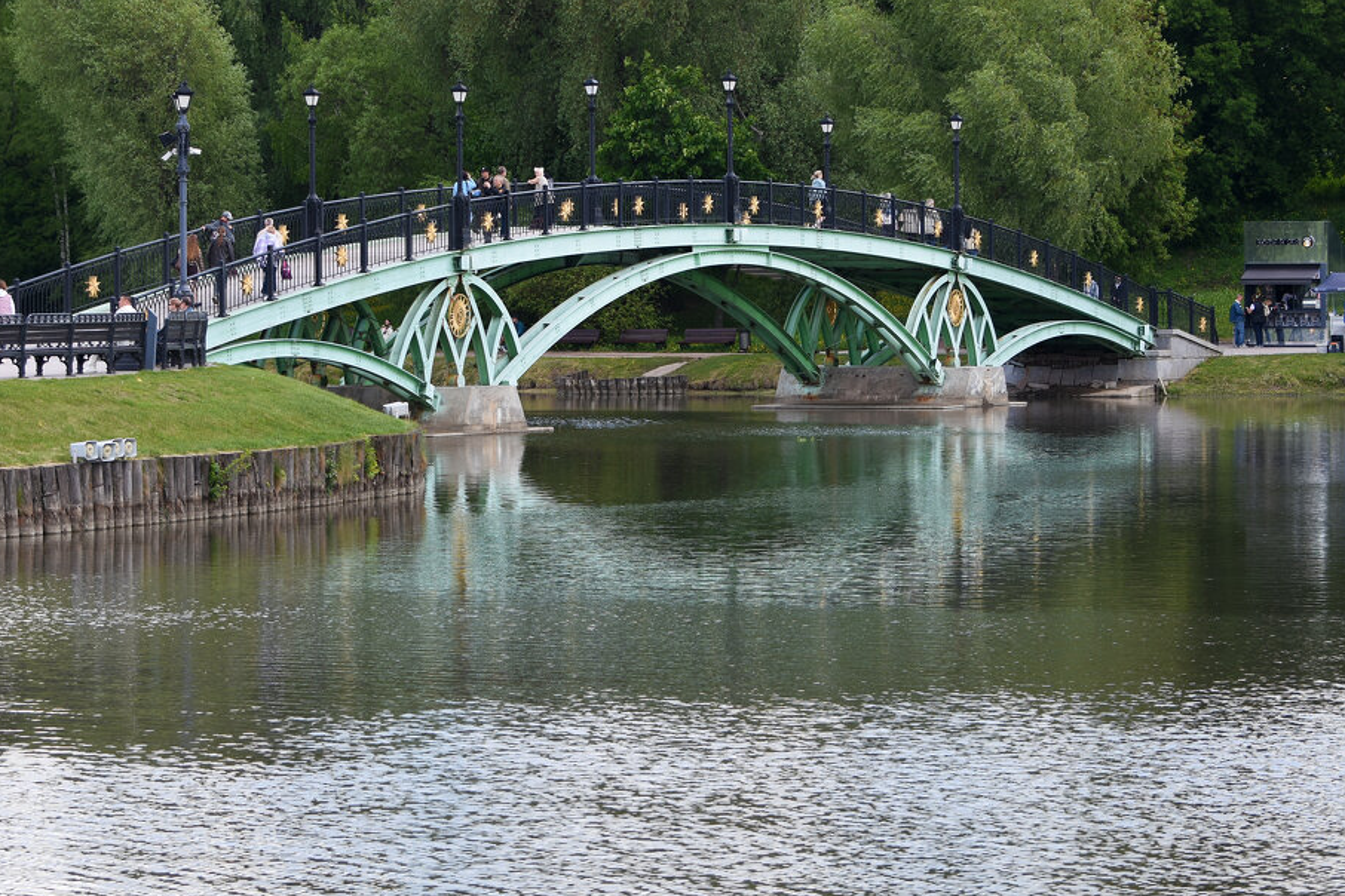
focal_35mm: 139
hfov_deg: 14.7
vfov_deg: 9.9
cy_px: 353
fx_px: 5193
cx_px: 508
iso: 100
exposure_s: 1/250
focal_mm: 70
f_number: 4.5
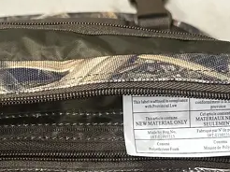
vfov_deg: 14.5
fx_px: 664
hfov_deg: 19.6
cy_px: 182
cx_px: 75
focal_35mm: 100
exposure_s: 1/50
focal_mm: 6.86
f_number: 1.78
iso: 200
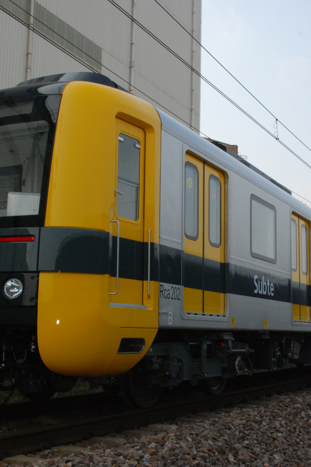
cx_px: 183
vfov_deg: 39.6
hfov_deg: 27.0
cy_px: 234
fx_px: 648
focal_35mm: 50
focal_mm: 22
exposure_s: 1/200
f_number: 14
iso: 800
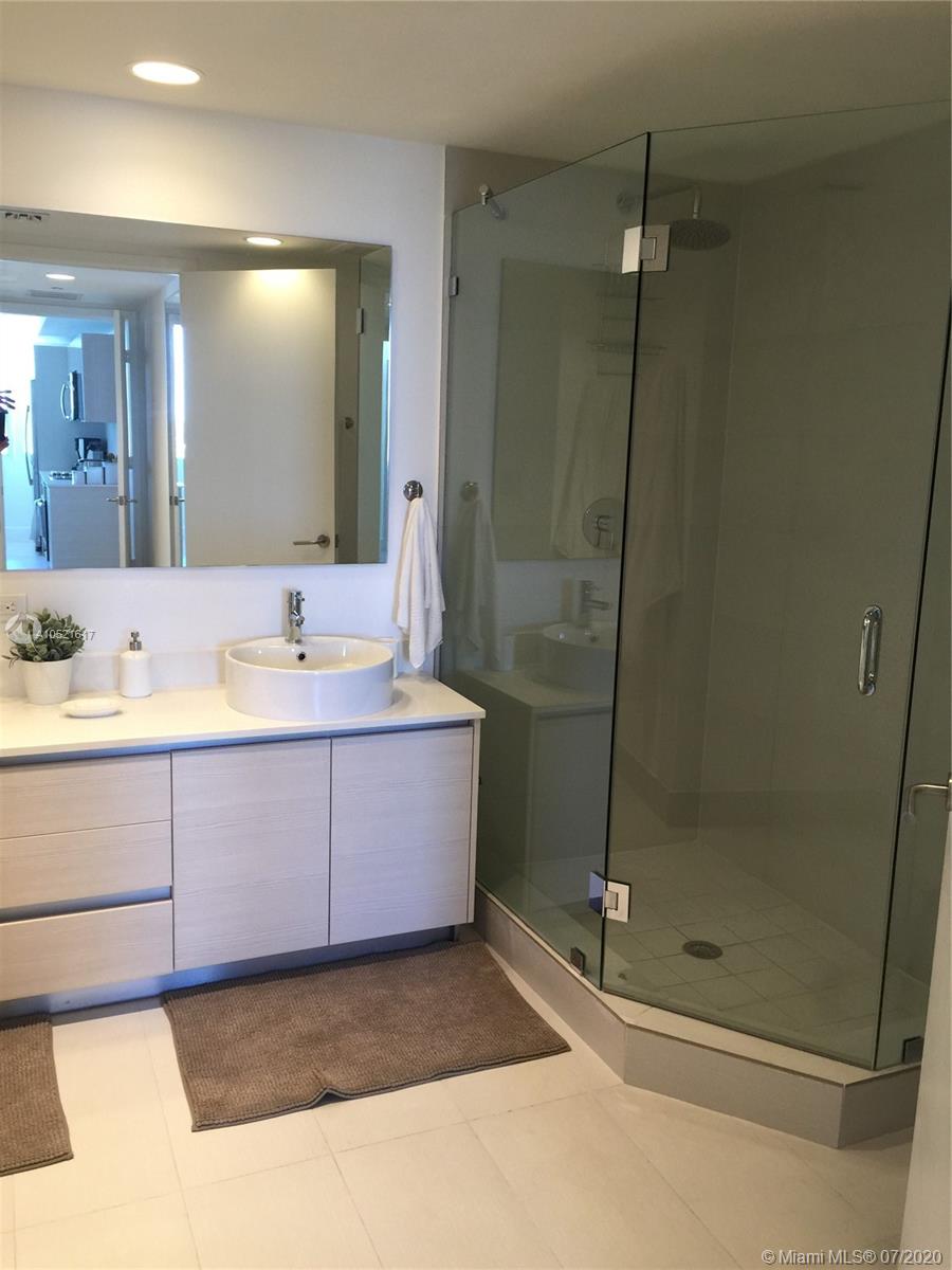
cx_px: 476
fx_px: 1063
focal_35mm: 29
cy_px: 635
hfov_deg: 48.2
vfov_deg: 61.7
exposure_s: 1/15
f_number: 2.2
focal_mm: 4.15
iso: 40
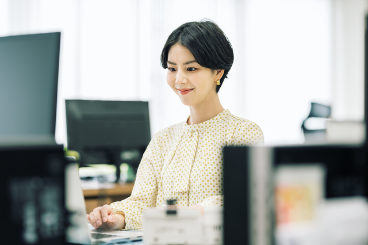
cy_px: 122
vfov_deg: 13.0
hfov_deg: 19.5
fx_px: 1073
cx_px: 184
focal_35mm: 105
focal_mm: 105
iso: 320
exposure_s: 1/200
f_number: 2
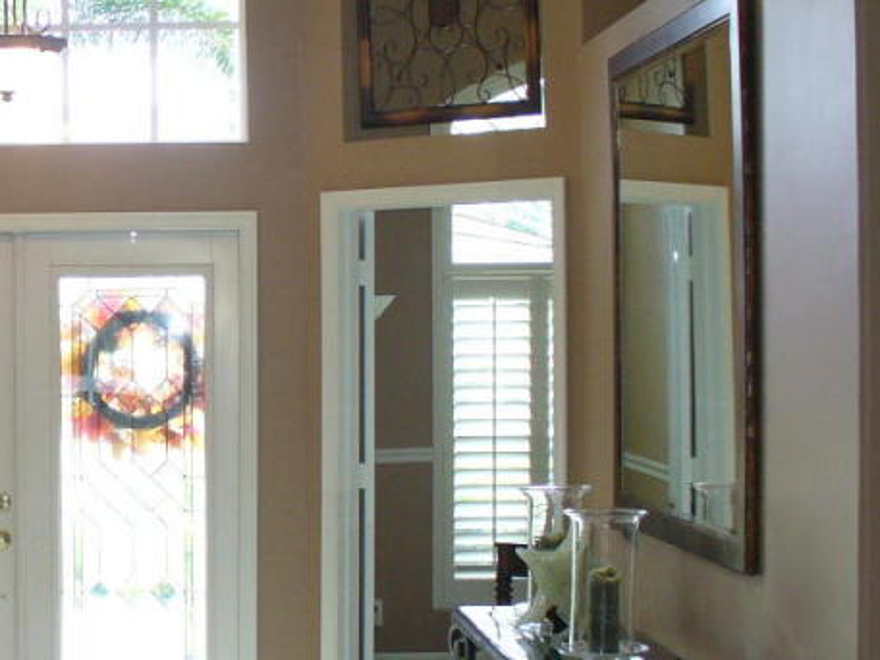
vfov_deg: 17.8
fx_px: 2110
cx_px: 29
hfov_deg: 22.8
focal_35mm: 83
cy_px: 351
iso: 125
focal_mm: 6.1
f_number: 2.8
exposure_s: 1/30
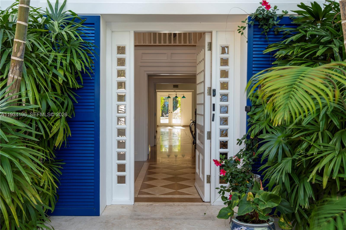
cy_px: 115
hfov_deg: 53.1
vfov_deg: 36.9
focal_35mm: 36
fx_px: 346
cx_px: 173
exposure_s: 1/5
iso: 100
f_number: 11
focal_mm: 36
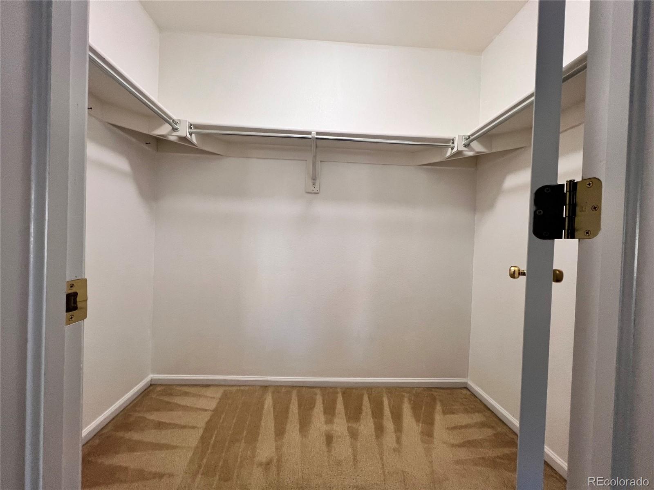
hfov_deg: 106.2
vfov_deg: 89.9
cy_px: 245
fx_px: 246
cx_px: 327
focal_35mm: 13
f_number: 1.8
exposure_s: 1/60
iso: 125
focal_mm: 1.57
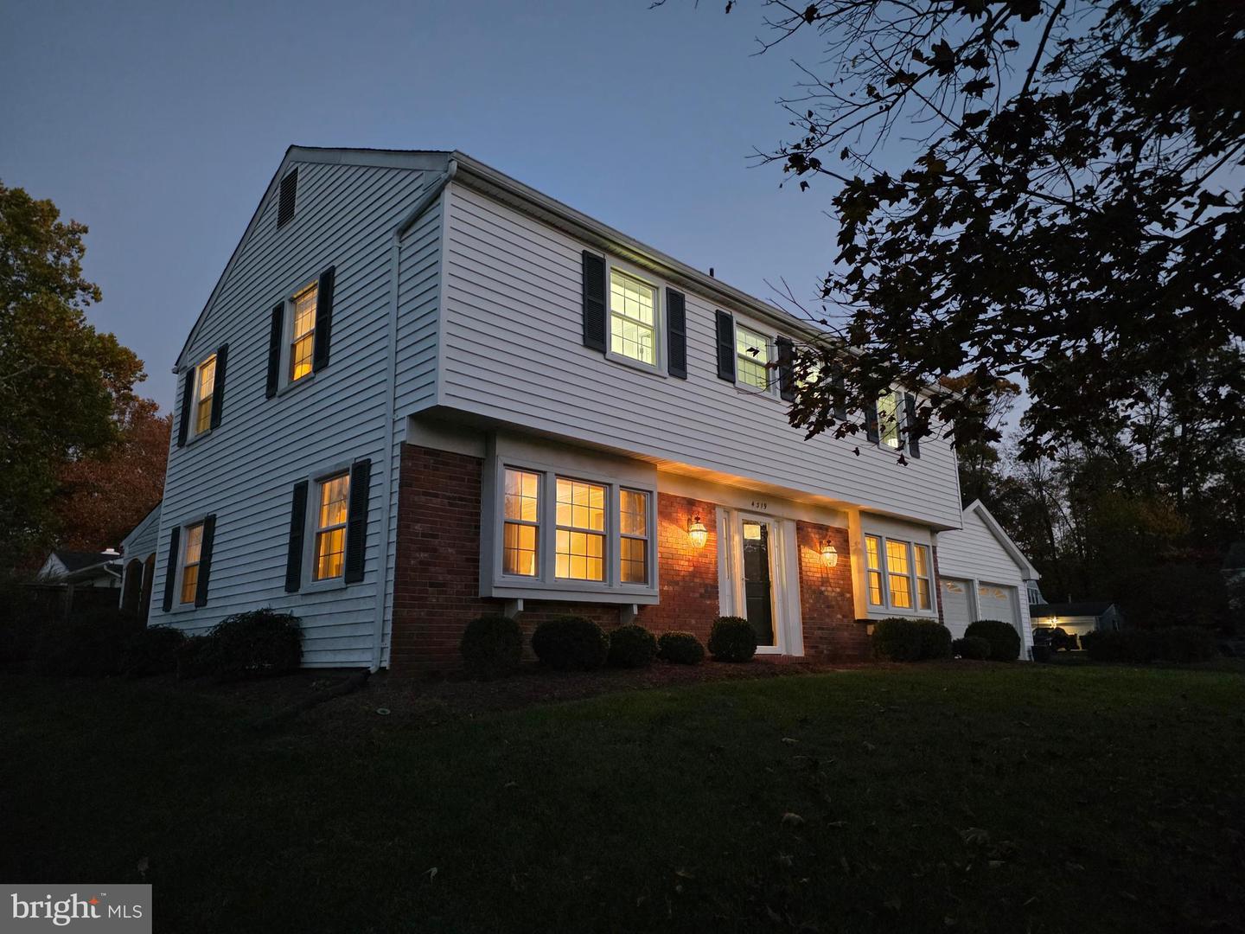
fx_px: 827
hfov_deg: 73.9
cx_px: 622
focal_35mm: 23
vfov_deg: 58.9
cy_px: 467
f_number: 1.7
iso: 2000
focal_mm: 6.25
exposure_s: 1/120
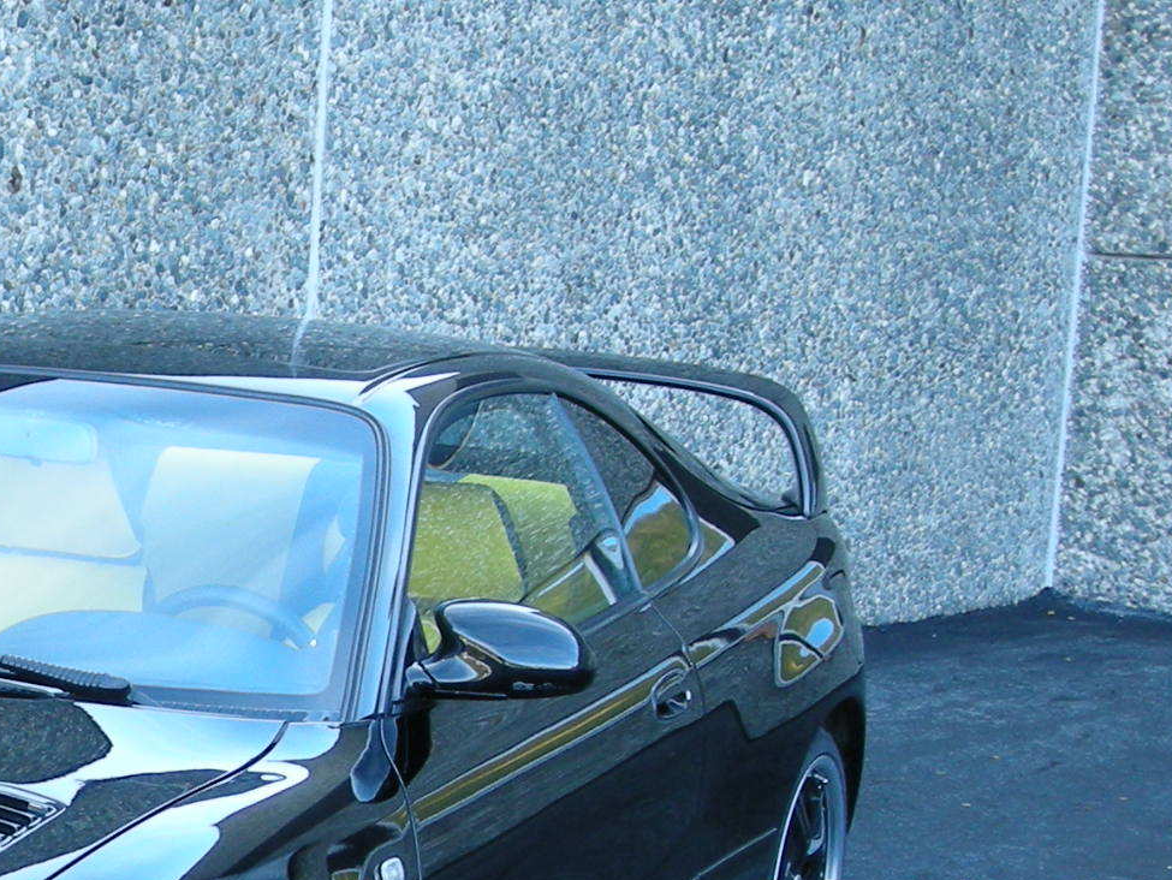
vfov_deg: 15.6
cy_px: 890
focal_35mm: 93
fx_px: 3150
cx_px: -280
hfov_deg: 19.7
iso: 80
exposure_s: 1/59.7
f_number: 2.8
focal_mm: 5.7
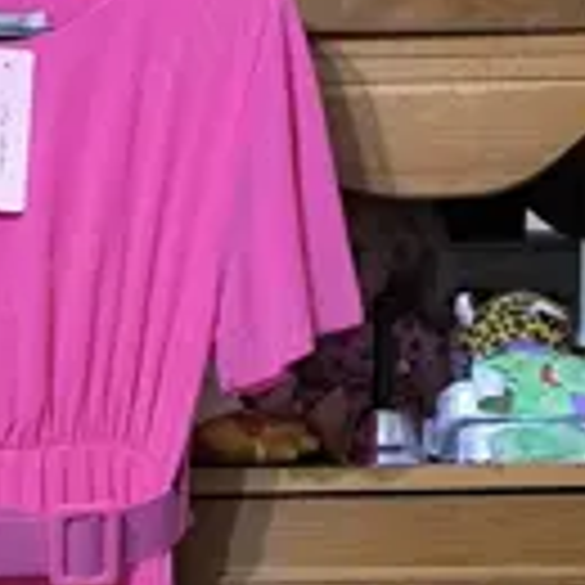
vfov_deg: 13.5
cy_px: 756
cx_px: 117
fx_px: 2390
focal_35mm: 125
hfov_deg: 13.9
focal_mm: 6.14
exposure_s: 1/25
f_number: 1.65
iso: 2000
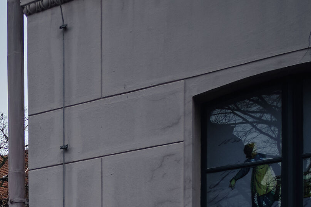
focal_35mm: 80
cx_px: -101
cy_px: 245
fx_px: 691
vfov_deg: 16.4
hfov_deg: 22.5
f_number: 4
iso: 320
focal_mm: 18
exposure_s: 1/160
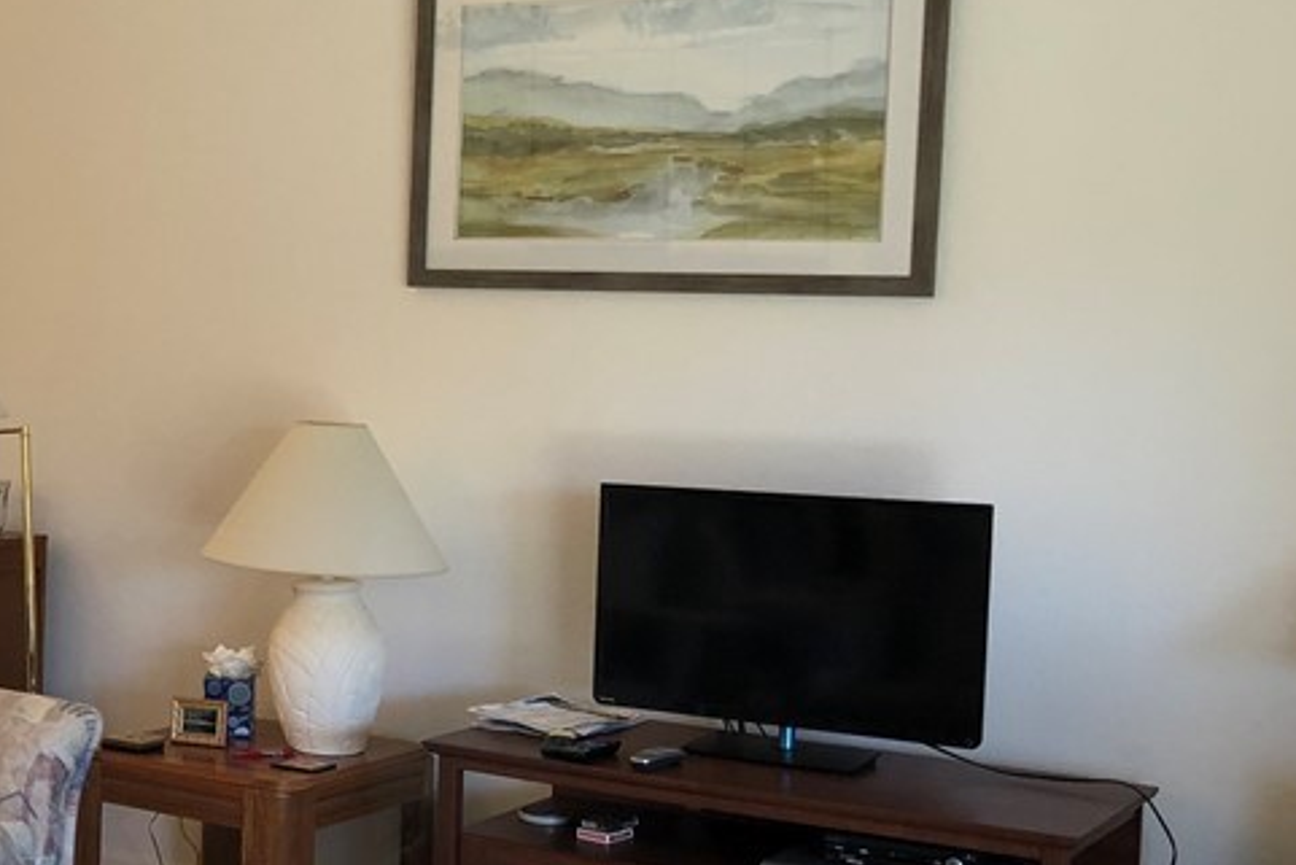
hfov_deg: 29.8
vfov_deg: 21.9
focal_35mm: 62
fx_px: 2233
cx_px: -54
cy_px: 523
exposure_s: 1/20
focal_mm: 3.99
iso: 40
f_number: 1.8
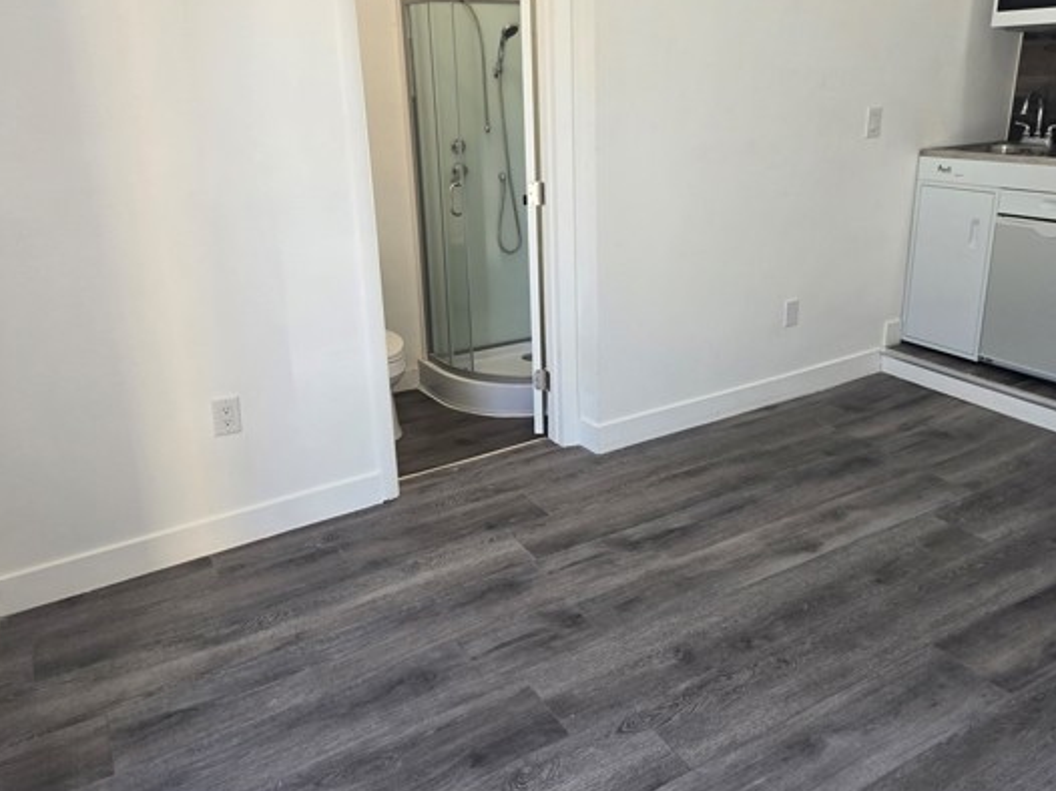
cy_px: 359
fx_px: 854
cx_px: 578
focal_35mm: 28
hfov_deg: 63.3
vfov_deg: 49.6
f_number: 1.8
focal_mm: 5.4
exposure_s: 1/120
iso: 40
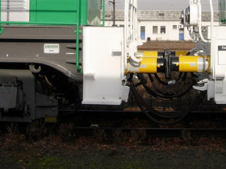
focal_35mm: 70
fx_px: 457
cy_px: 26
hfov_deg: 27.5
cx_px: 159
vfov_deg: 20.7
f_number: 4.8
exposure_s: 1/683
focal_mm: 7.8
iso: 79
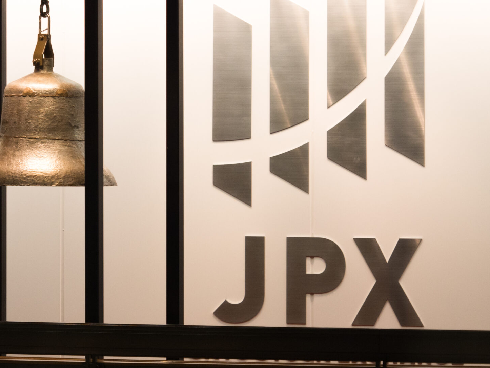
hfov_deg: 5.6
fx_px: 5012
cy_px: 163
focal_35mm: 354
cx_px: 148
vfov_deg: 4.2
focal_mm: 100
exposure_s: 1/125
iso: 400
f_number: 2.8
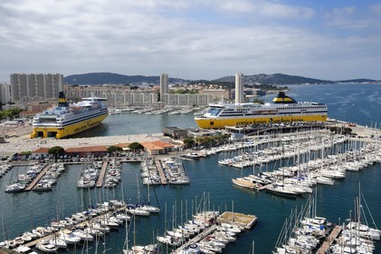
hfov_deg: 53.2
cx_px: 190
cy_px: 127
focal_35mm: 36
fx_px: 381
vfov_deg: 36.8
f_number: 16
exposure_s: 1/250
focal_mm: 36
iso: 200
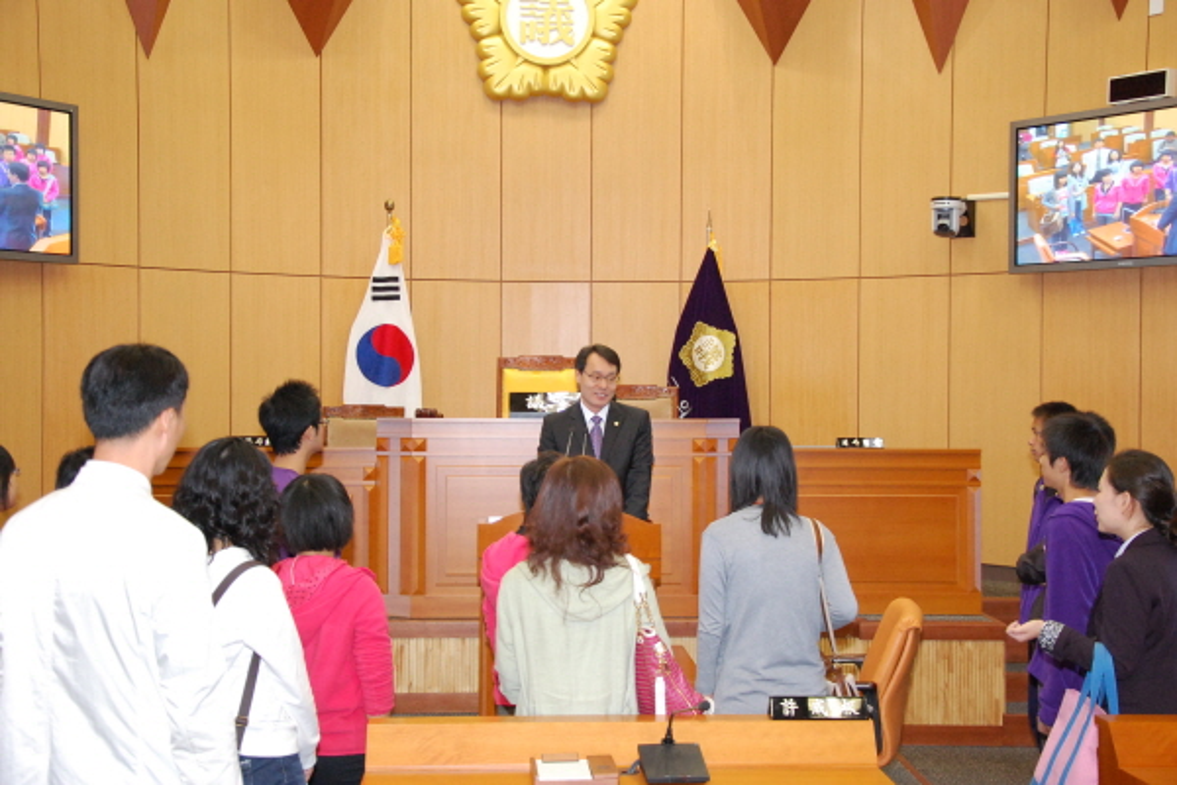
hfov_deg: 38.9
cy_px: 392
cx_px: 588
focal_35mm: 51
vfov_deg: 26.5
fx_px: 1667
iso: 1600
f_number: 4.5
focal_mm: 34
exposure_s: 1/60
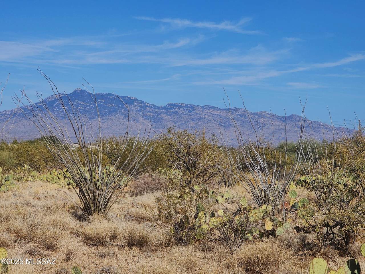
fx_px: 728
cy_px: 137
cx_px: 182
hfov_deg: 28.2
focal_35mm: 69
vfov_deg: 21.3
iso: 40
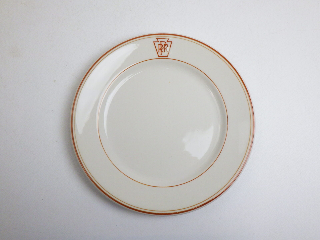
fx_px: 314
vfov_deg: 41.8
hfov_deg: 54.0
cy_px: 120
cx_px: 160
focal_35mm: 34
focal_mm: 6.1
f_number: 3.8
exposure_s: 1/100
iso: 125
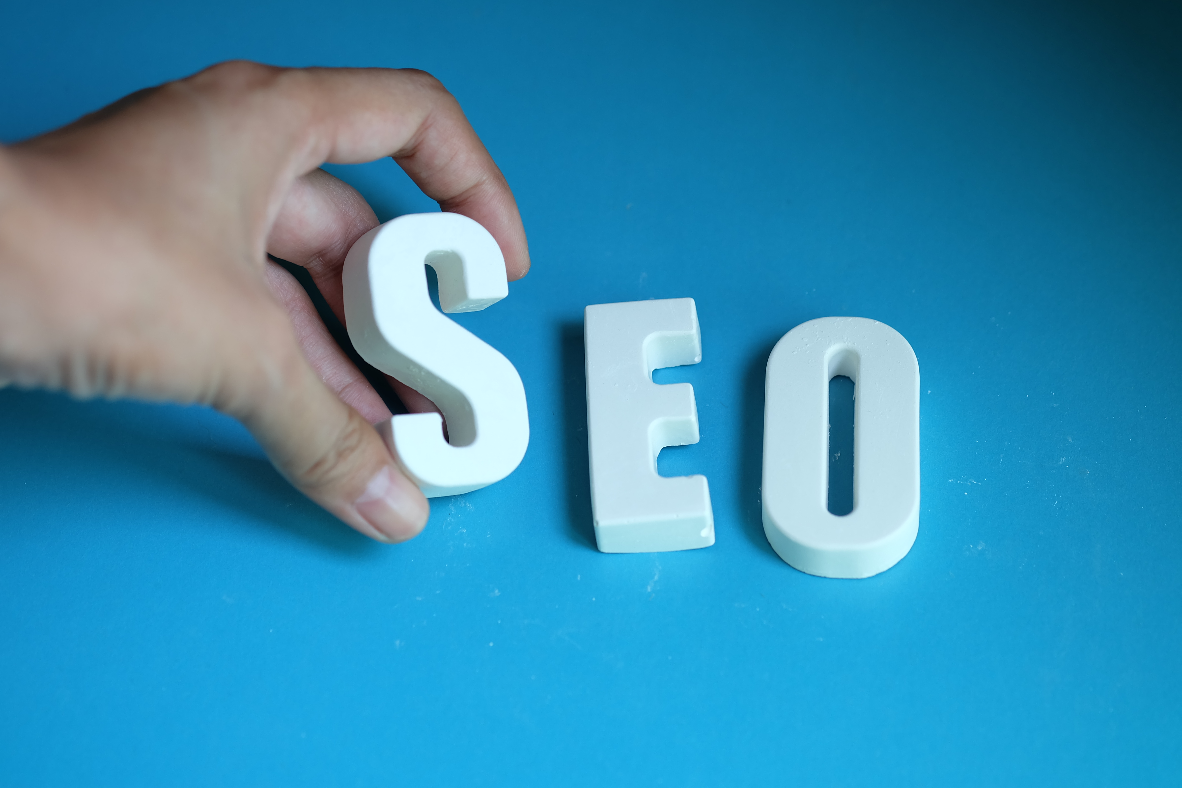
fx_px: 2955
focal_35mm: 90
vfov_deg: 15.2
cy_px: 394
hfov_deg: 22.6
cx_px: 591
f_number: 2.8
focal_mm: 60
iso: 320
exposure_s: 1/56
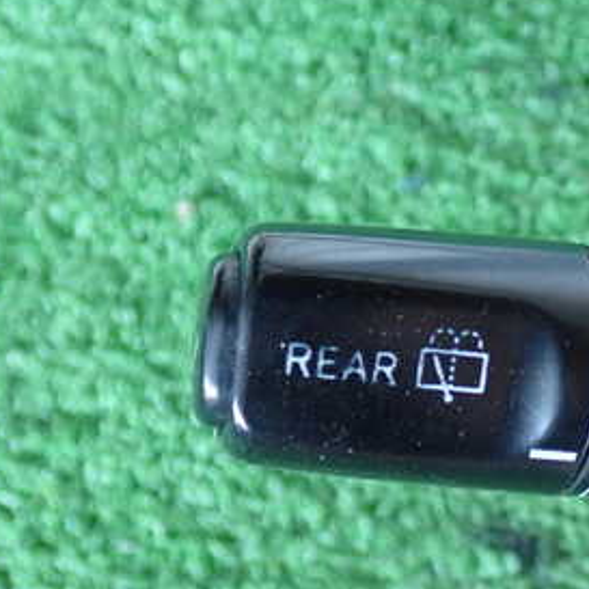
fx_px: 1348
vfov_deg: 24.6
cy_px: 352
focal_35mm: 70
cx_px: 619
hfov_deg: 23.4
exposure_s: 1/40
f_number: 2.5
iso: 640
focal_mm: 6.37
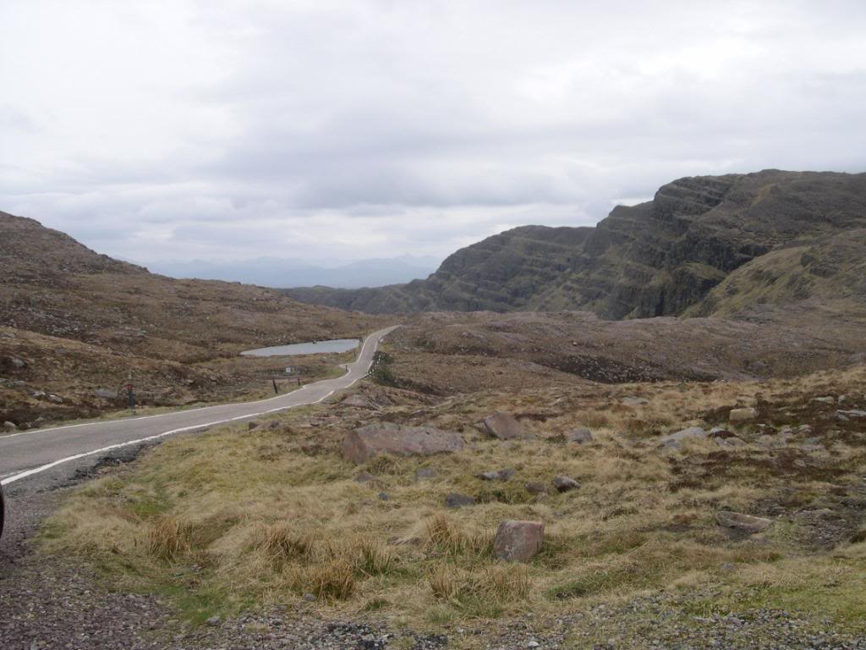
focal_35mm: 38
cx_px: 433
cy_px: 325
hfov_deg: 49.0
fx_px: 951
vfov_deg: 37.7
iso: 100
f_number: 7.6
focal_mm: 8
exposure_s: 1/121
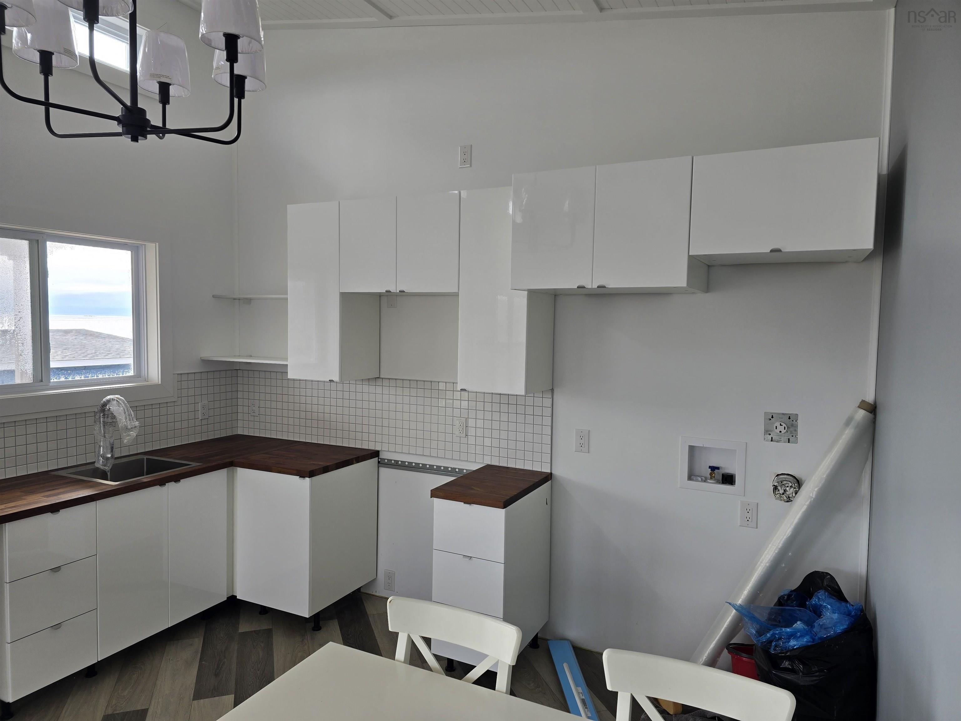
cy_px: 360
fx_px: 639
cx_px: 480
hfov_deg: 73.9
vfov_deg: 58.9
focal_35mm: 23
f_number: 1.7
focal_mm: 6.3
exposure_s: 1/180
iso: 25
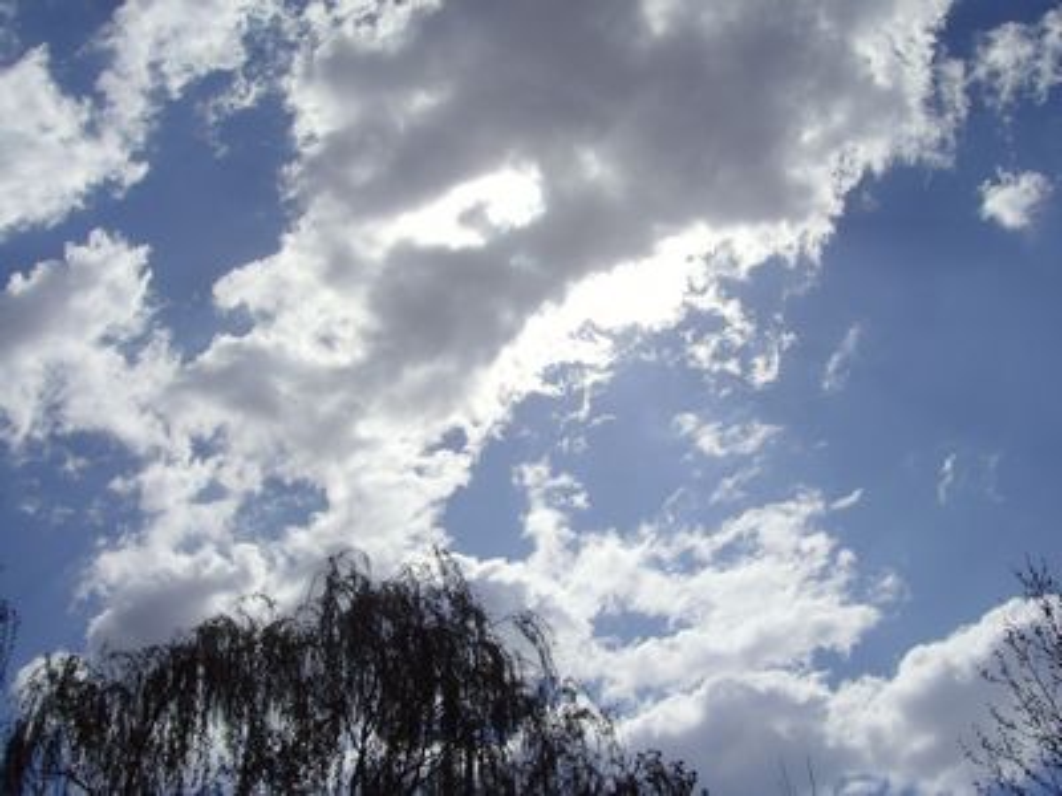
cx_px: 531
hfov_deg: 47.9
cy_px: 398
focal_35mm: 39
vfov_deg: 36.8
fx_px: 1196
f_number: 6.3
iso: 80
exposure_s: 1/1000
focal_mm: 6.6
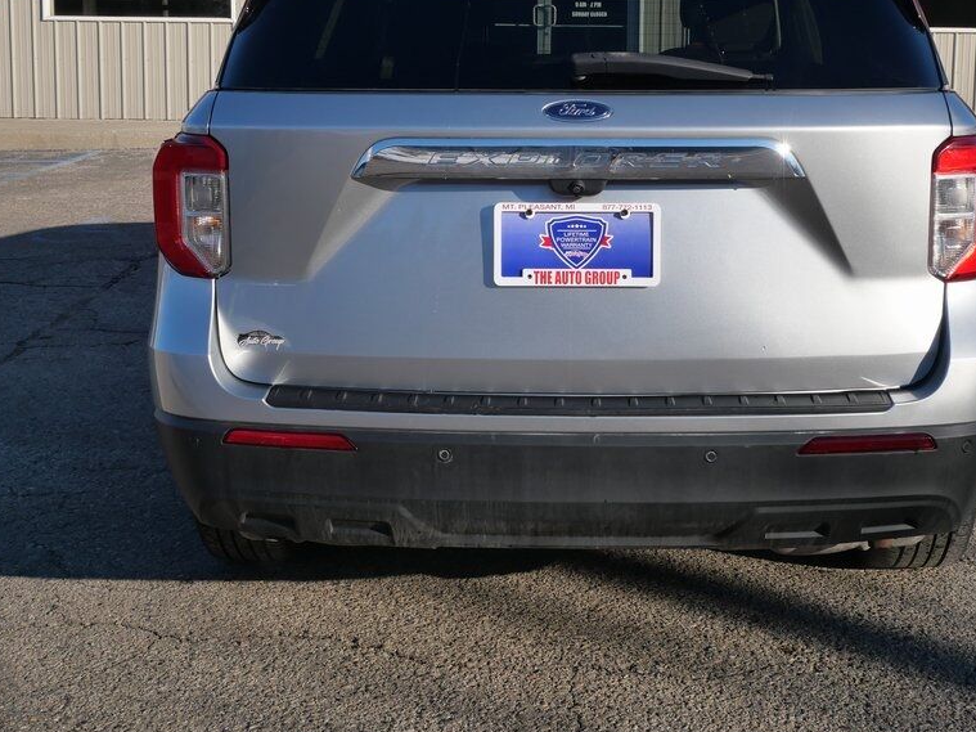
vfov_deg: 26.9
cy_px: 252
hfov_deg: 35.5
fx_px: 1522
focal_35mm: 54
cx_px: 563
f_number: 9
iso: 200
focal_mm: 20
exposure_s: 1/400
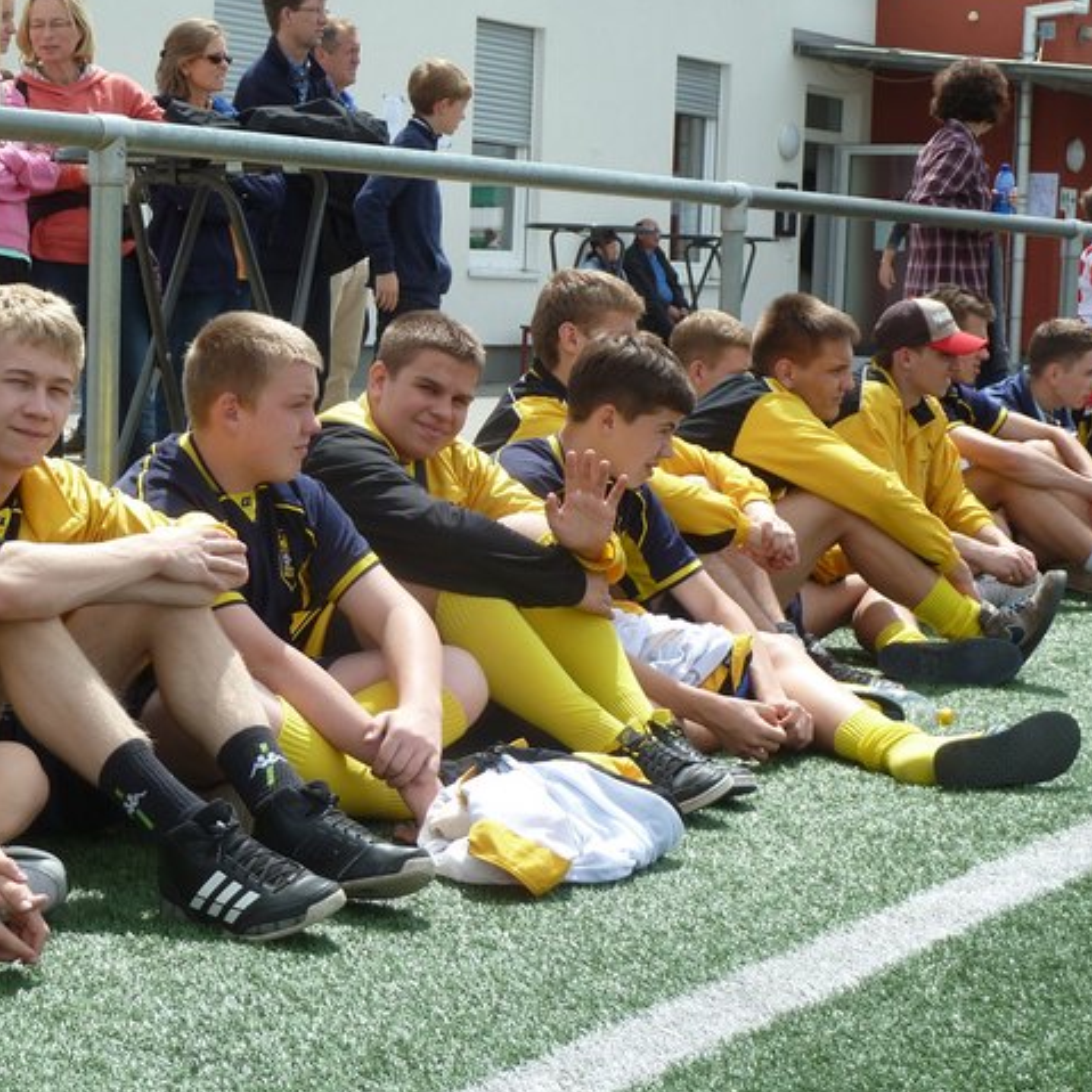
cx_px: 392
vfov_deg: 24.3
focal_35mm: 71
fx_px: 2534
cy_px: 535
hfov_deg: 24.2
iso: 80
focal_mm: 9.1
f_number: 3.9
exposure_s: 1/500
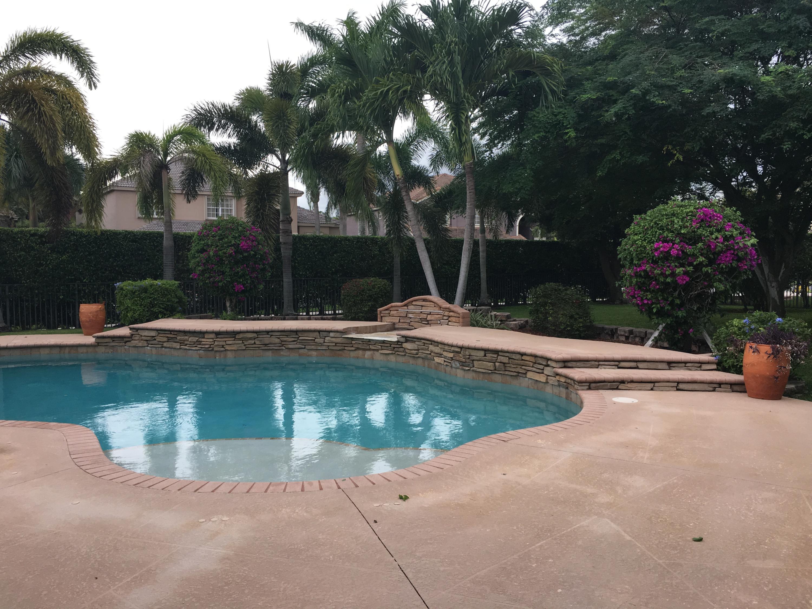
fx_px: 680
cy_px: 304
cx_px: 406
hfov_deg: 61.7
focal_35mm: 29
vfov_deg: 48.2
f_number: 2.2
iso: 32
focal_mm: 4.15
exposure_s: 1/120
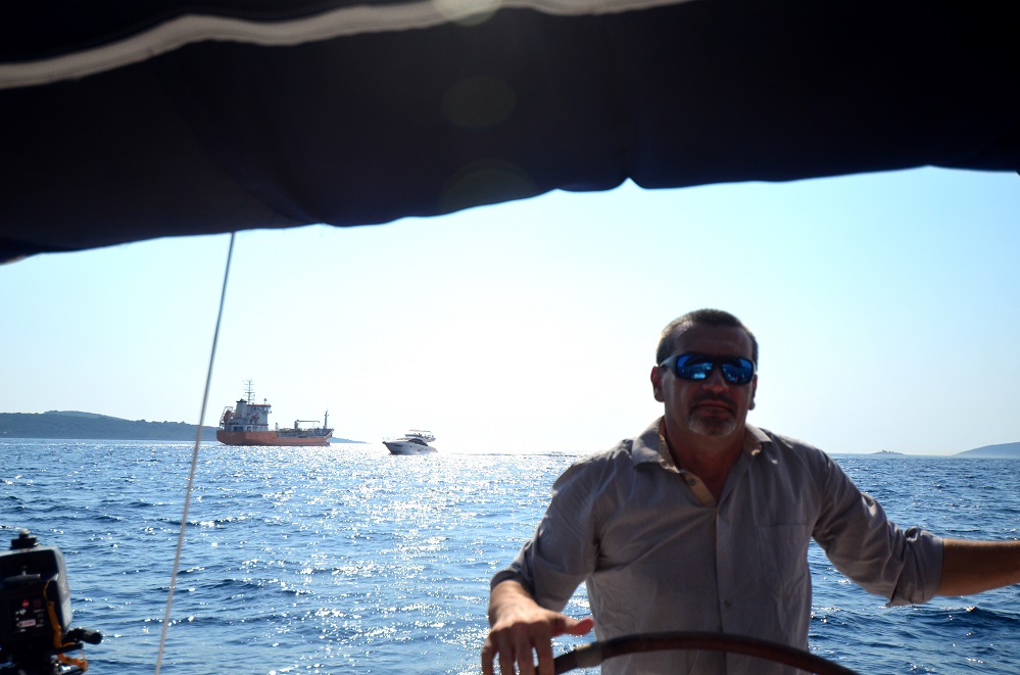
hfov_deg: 53.2
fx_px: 1018
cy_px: 338
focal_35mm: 36
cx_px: 510
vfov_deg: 36.7
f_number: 4
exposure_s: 1/8000
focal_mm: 24
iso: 400
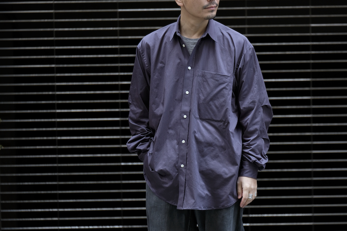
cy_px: 116
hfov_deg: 10.1
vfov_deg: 6.7
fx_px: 1967
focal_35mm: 204
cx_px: 174
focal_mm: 135.7
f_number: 6
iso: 800
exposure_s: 1/60
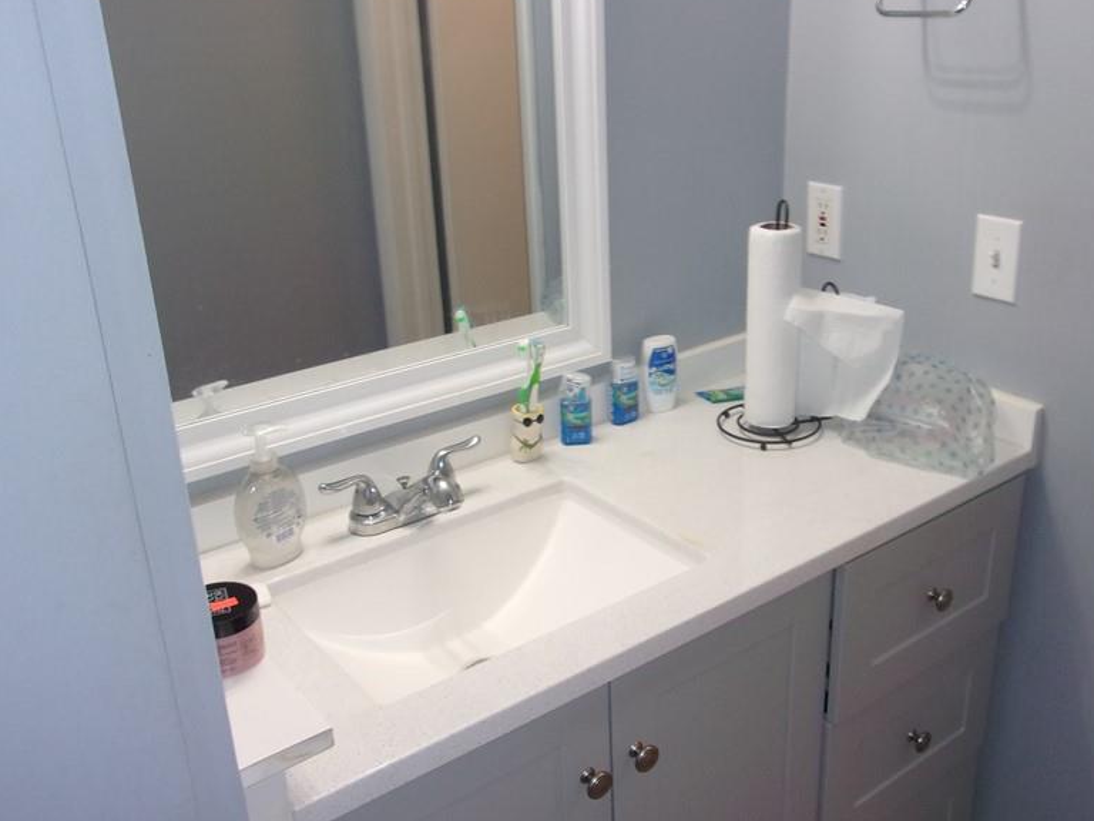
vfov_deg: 39.7
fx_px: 1138
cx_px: 658
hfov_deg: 51.0
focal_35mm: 36
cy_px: 413
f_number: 3
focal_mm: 4.9
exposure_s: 1/34
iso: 160
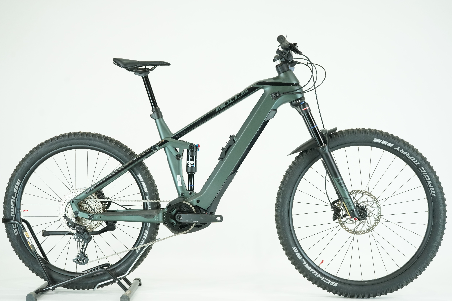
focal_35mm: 55
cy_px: 150
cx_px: 226
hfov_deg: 36.2
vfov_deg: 24.6
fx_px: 691
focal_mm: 55
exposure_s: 1/200
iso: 2000
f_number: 5
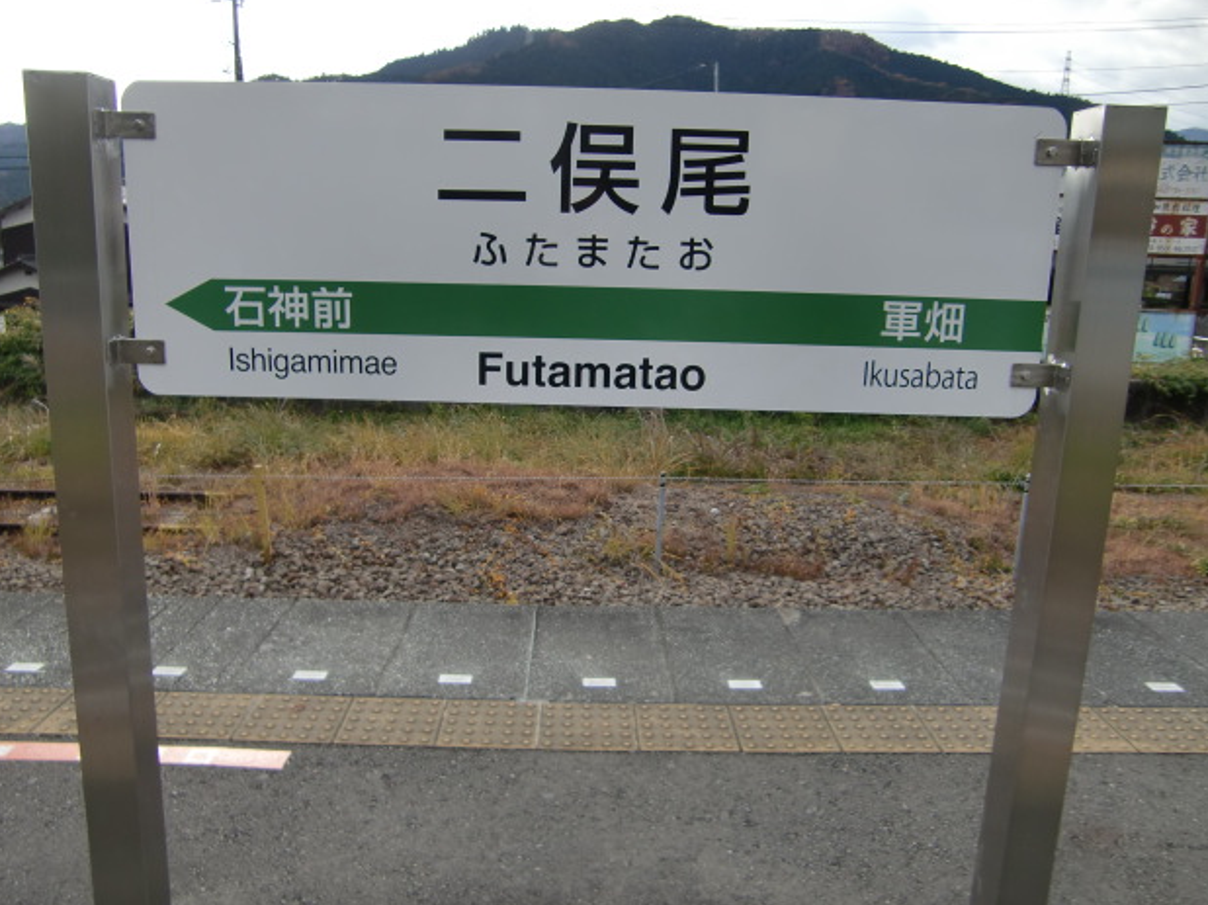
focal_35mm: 29
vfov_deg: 48.2
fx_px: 1012
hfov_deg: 61.7
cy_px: 457
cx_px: 594
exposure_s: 1/800
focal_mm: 4.9
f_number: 2.6
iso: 64
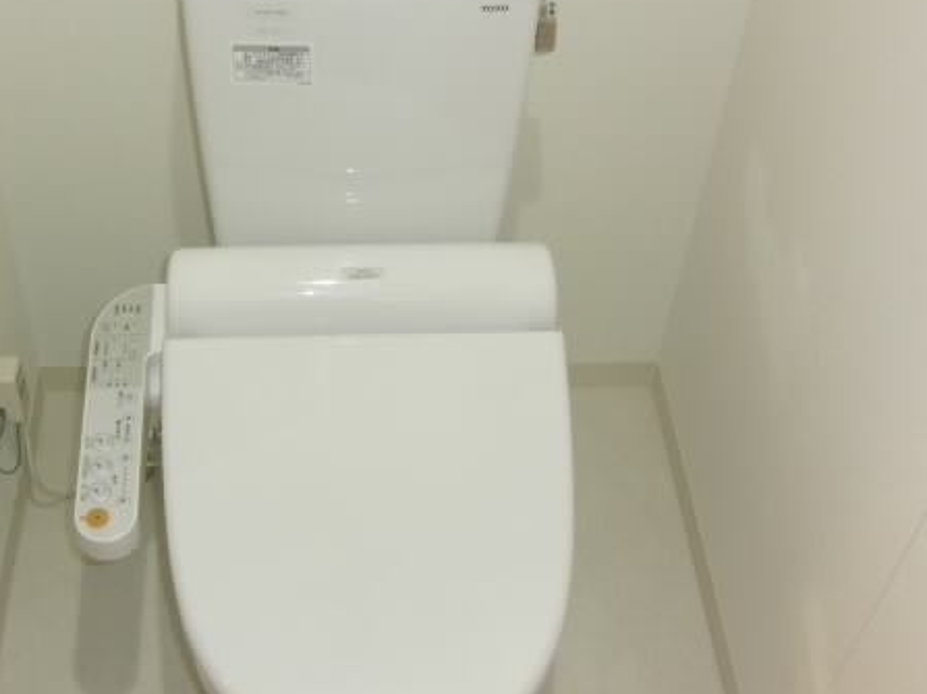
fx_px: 1258
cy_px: 281
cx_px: 375
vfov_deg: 30.8
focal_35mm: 47
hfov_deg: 40.3
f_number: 3.5
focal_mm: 5.2
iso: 200
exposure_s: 1/20
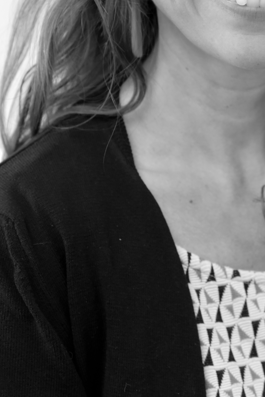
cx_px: 270
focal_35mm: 114
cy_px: 93
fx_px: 1257
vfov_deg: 17.8
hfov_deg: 11.9
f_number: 4.5
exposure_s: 1/80
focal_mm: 55
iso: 1600
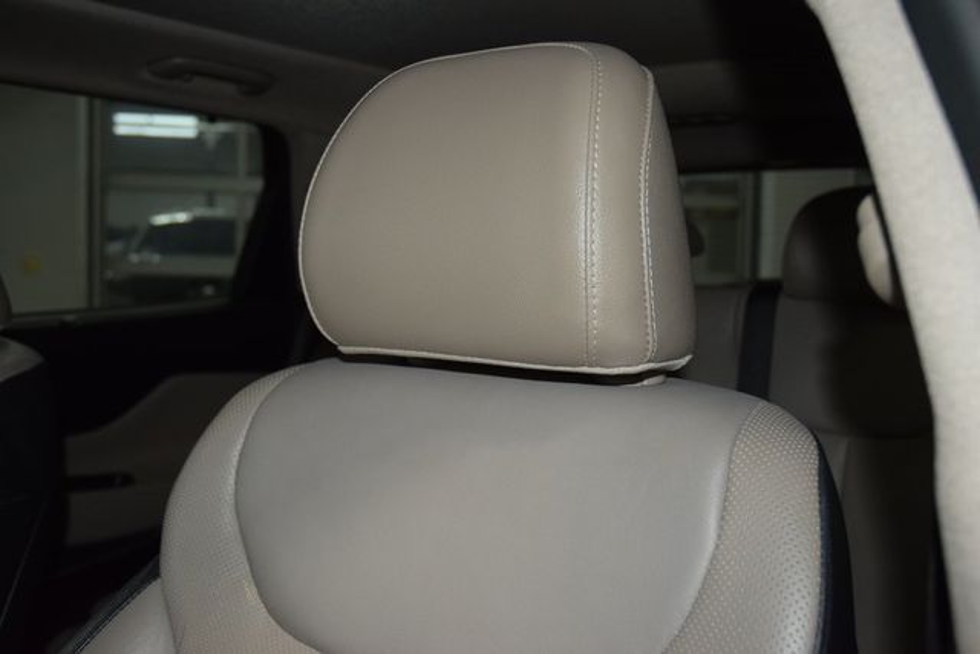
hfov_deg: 51.3
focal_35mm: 38
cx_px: 490
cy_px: 327
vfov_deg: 35.5
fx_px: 1021
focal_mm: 25
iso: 1100
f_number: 3.8
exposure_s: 1/100
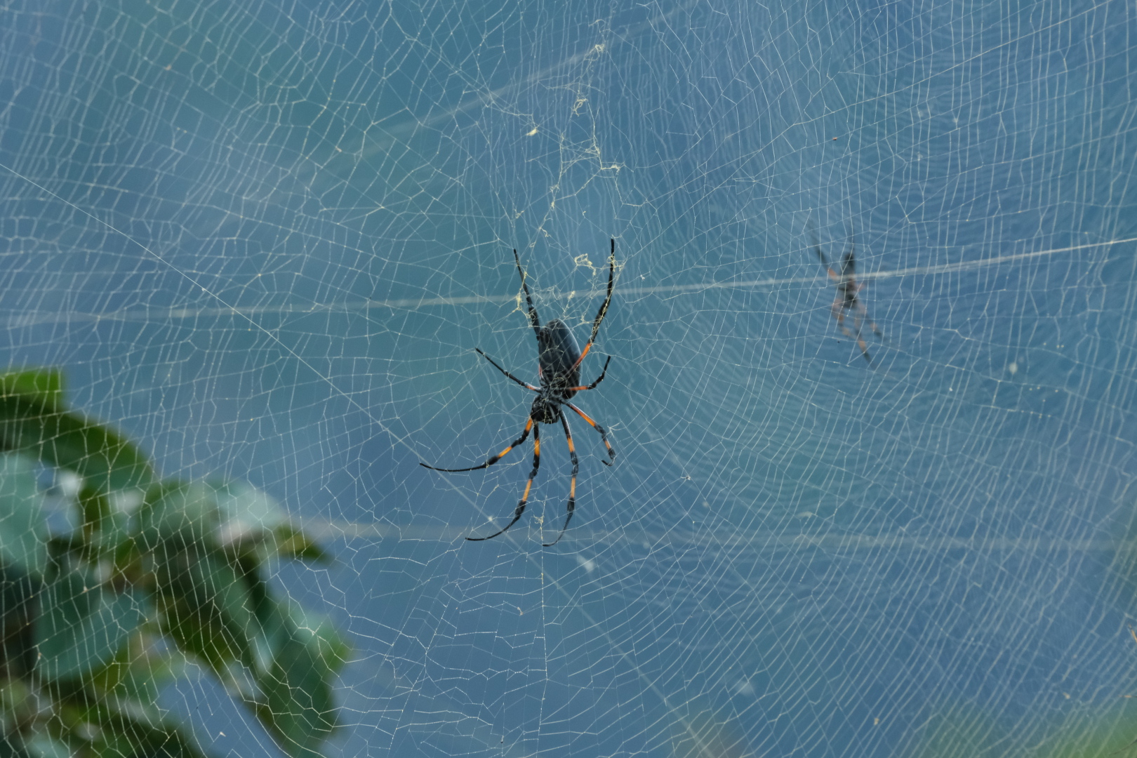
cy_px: 379
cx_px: 568
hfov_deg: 4.6
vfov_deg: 3.1
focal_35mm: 450
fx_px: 14211
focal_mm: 300
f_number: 10
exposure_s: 1/85
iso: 3200
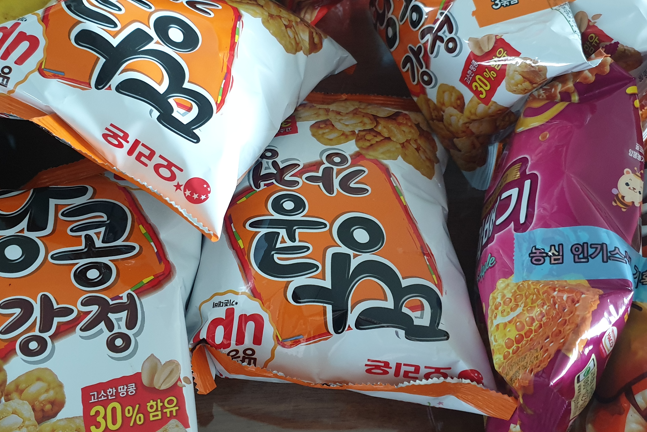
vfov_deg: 31.9
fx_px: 755
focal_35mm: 42
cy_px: 186
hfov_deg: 46.0
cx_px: 244
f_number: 1.5
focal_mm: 4.3
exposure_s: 1/27
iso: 250
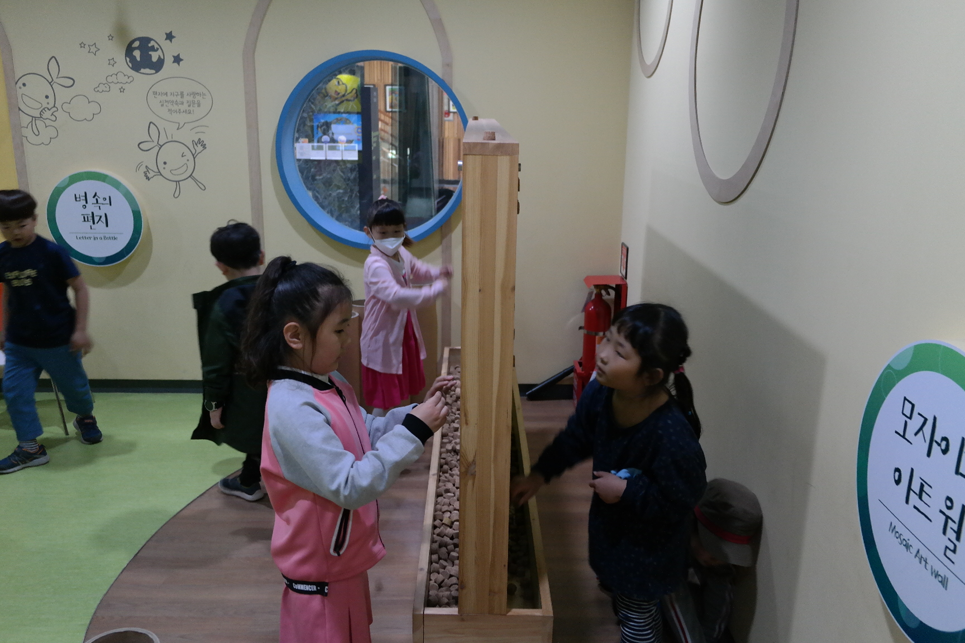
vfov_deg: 43.6
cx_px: 482
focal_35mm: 30
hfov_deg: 61.9
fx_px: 804
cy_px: 322
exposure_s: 1/40
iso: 800
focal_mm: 20
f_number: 3.5
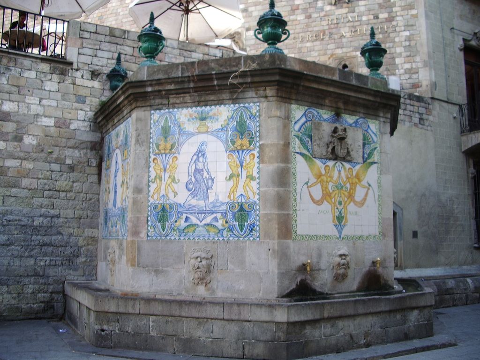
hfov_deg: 52.6
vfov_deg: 40.7
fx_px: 485
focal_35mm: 35
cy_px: 180
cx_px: 240
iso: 50
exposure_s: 1/60
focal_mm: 5.8
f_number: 2.6
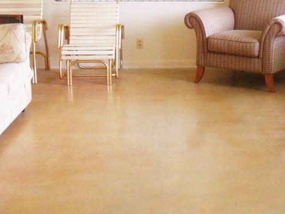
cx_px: 212
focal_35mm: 73
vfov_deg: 20.0
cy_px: 47
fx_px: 601
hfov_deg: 26.4
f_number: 3
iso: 200
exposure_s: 1/45
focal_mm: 6.3
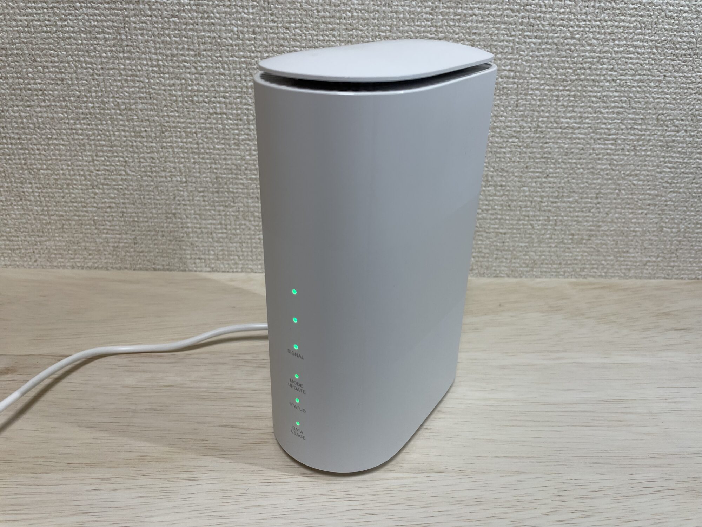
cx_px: 351
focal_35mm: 26
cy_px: 264
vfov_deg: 53.1
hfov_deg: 67.3
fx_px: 527
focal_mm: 4.2
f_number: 1.6
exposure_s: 1/100
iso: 50
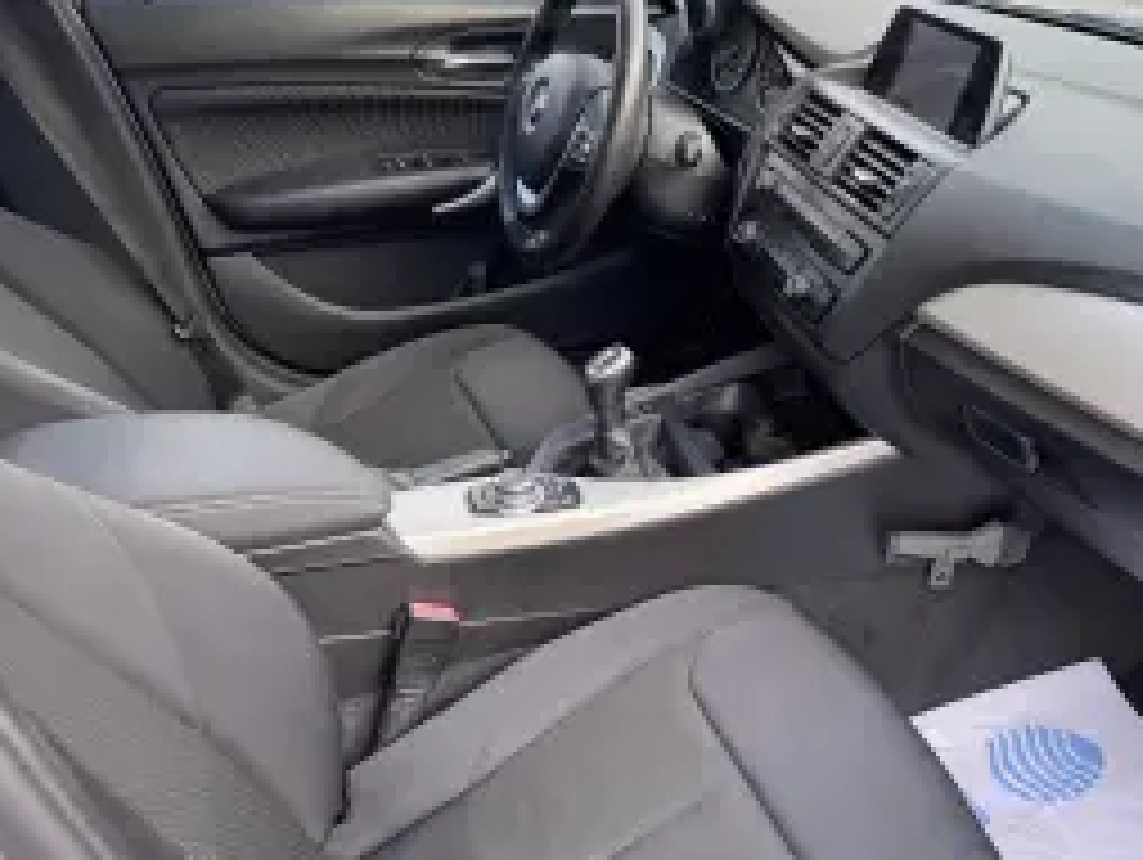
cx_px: 684
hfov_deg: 53.5
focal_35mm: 34
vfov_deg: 41.8
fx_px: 1124
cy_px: 491
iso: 64
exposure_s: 1/185
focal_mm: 6.76
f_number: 1.78
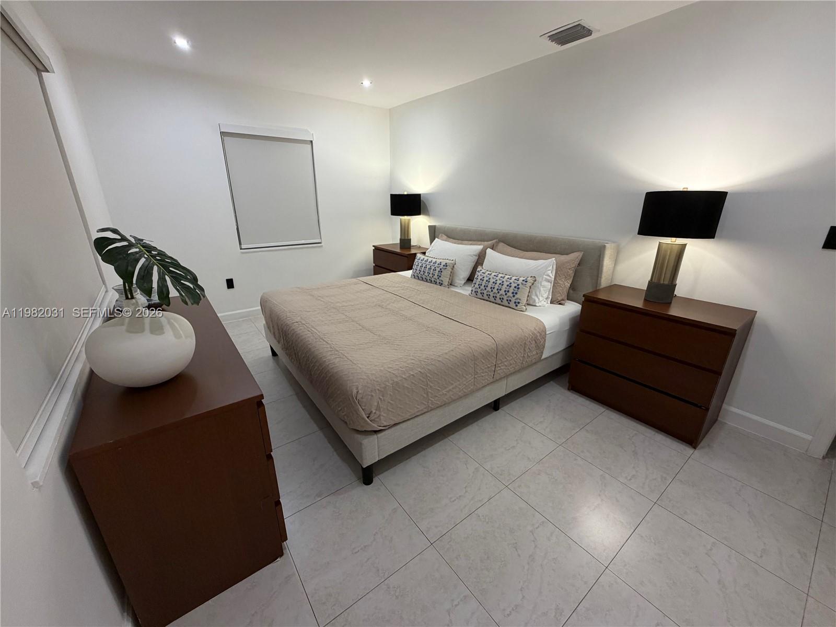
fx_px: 338
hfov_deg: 102.1
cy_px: 314
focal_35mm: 14
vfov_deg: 85.7
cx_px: 418
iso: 200
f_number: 2.2
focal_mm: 2.22
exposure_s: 1/60
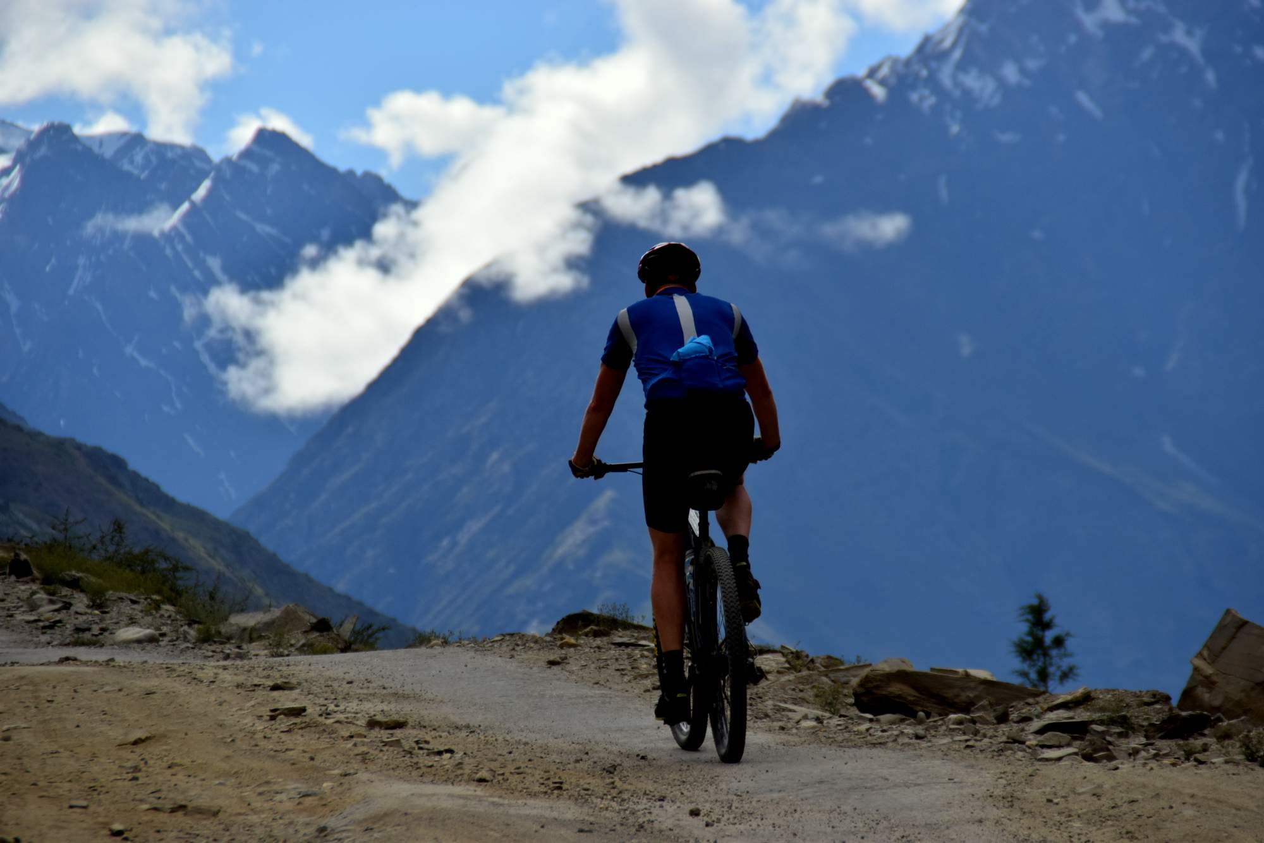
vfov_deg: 4.6
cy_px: 422
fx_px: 10534
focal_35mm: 300
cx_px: 632
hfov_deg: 6.9
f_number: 6.3
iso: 320
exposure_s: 1/2000
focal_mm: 200
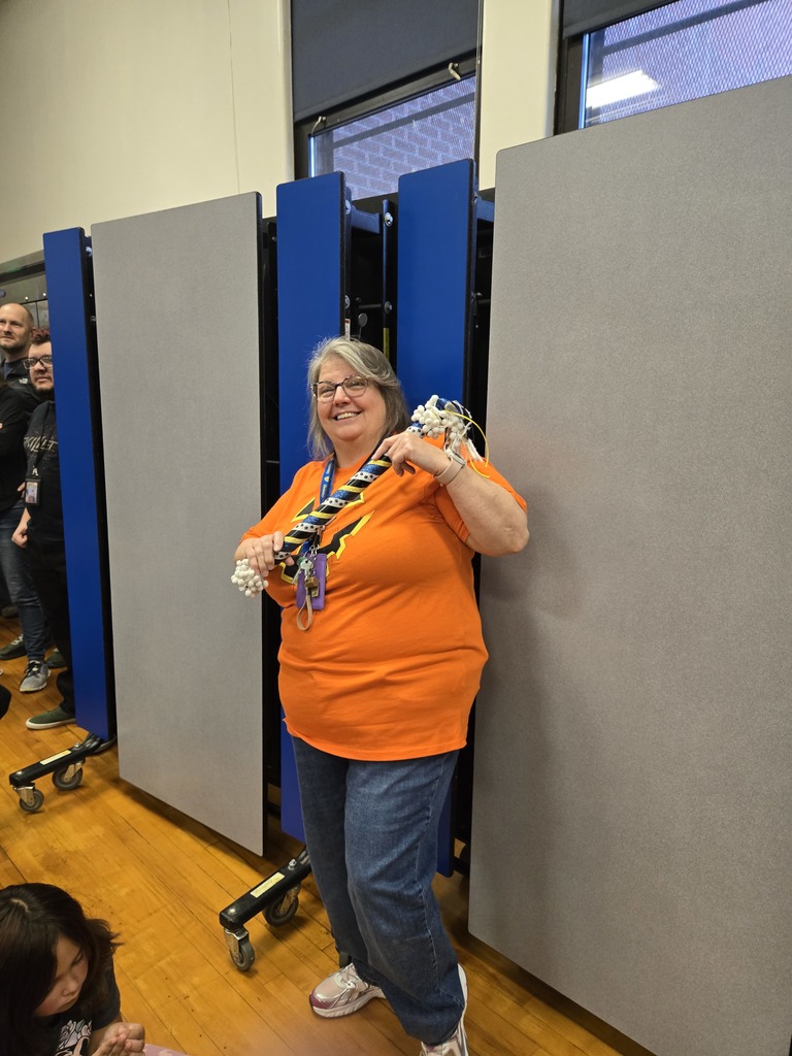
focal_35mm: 23
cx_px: 396
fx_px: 702
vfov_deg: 73.9
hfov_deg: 58.9
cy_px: 528
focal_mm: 5.4
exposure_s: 1/120
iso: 500
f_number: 1.8
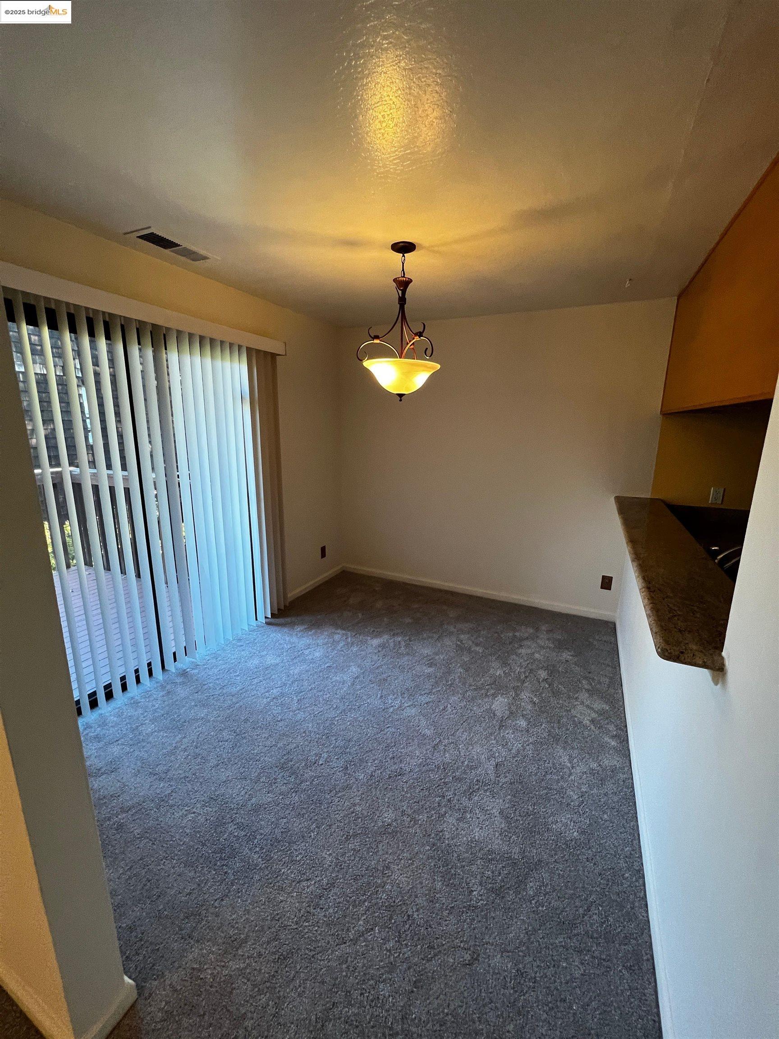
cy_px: 520
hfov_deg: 89.9
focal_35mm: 13
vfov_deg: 106.2
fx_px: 390
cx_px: 390
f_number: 1.8
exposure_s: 1/120
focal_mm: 1.57
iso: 250
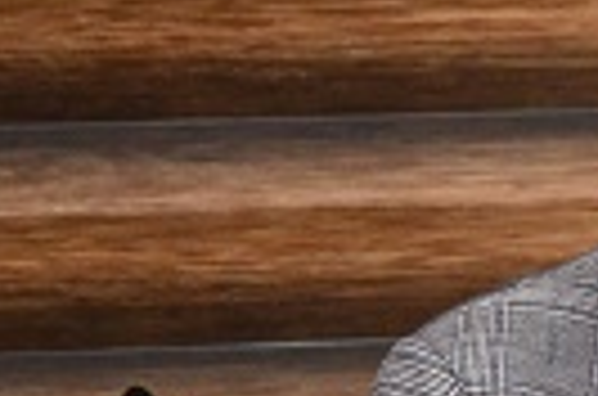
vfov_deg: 1.7
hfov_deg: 2.6
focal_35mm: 792
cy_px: 191
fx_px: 13125
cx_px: 854
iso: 9000
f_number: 5.6
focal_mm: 140
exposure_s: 1/250
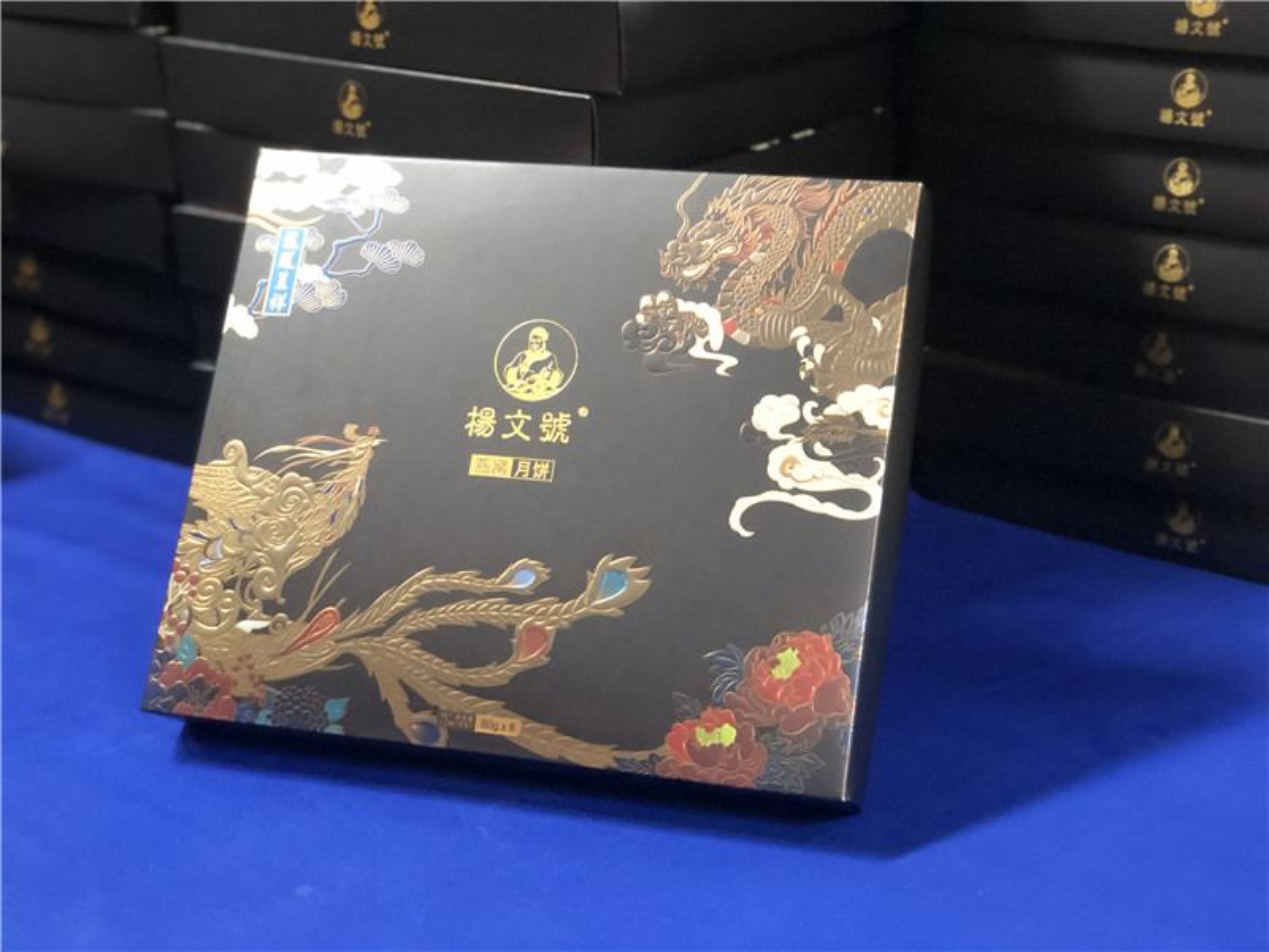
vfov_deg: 28.0
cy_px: 476
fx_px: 1906
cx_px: 634
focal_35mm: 52
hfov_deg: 36.8
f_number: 2.4
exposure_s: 1/8
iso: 200
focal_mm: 6
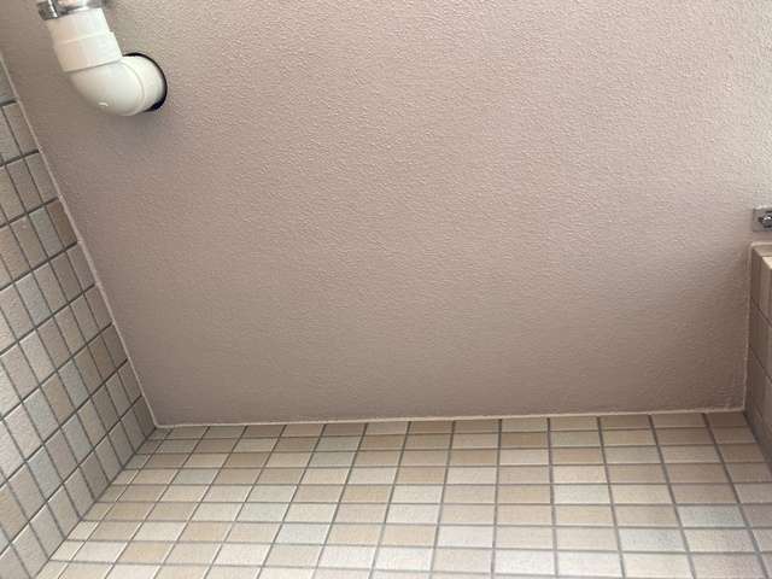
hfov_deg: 63.4
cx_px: 386
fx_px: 624
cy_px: 290
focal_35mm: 28
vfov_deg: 49.7
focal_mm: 3.99
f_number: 1.8
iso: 64
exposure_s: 1/121
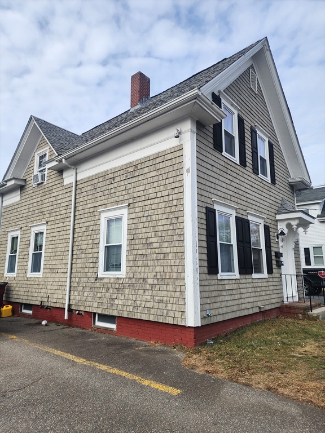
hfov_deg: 58.9
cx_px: 162
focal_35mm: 23
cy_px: 216
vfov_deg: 73.9
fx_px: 288
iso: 12
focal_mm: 6.4
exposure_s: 1/734
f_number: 1.8
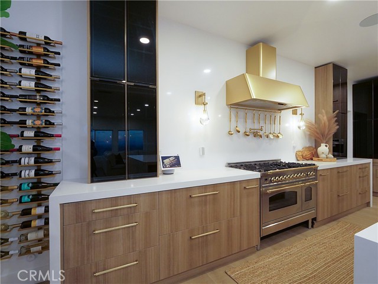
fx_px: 175
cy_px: 142
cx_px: 189
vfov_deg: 78.1
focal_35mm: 16
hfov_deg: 94.5
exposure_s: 1/40
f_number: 7.1
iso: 2000
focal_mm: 8
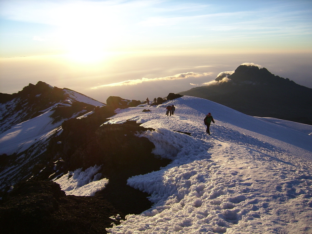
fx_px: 315
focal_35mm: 35
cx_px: 156
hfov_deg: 52.6
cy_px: 117
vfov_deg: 40.7
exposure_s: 1/706
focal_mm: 5.95
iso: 50
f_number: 2.8
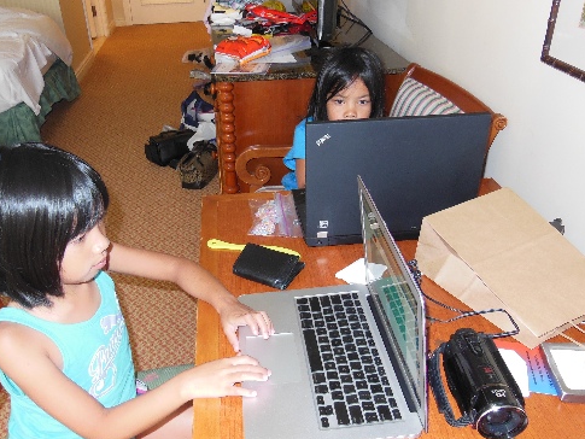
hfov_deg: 55.2
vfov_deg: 43.0
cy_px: 212
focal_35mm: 33
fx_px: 558
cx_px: 262
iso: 250
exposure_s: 1/25
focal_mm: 4.5
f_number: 3.5
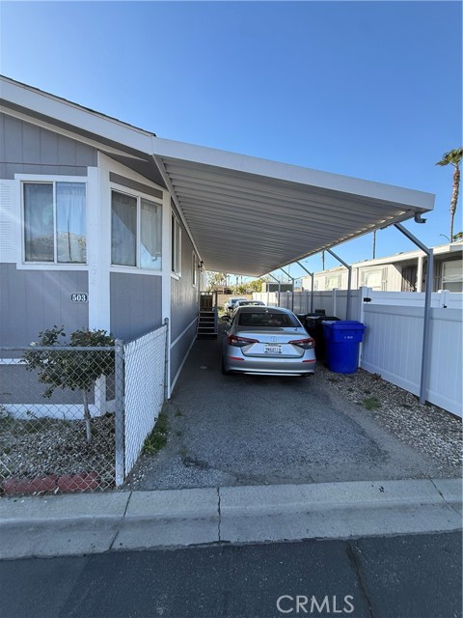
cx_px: 232
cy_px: 309
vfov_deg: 102.1
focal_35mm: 14
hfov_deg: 85.7
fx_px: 250
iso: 64
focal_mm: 2.22
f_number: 2.2
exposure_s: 1/527
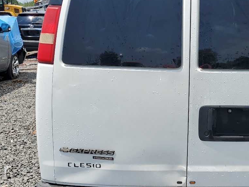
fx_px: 389
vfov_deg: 27.0
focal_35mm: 54
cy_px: 102
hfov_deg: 34.7
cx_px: 188
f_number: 1.5
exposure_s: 1/5000
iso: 50
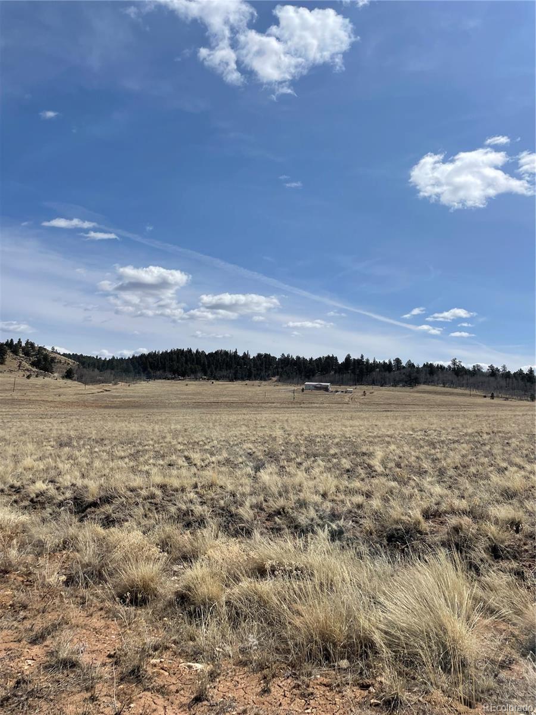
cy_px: 358
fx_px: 537
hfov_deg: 53.1
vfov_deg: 67.3
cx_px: 268
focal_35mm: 26
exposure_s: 1/7813
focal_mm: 4.2
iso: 32
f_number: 1.6
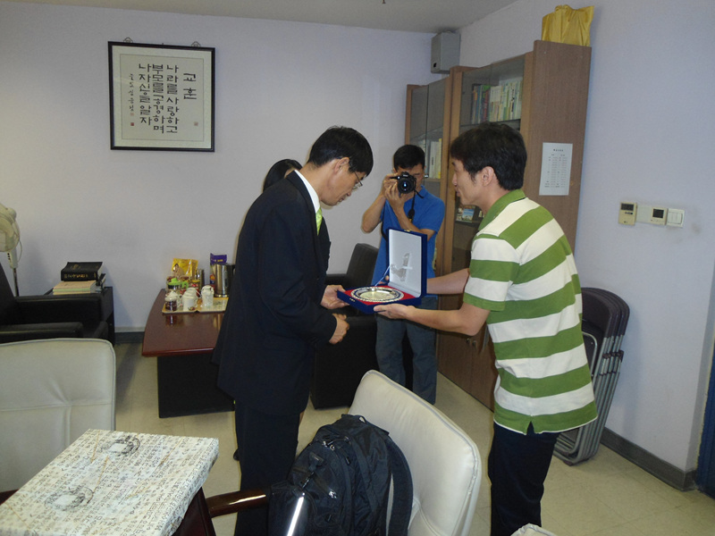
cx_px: 358
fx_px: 537
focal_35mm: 26
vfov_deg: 53.1
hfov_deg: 67.3
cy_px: 268
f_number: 2.8
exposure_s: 1/30
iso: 200
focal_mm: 4.7
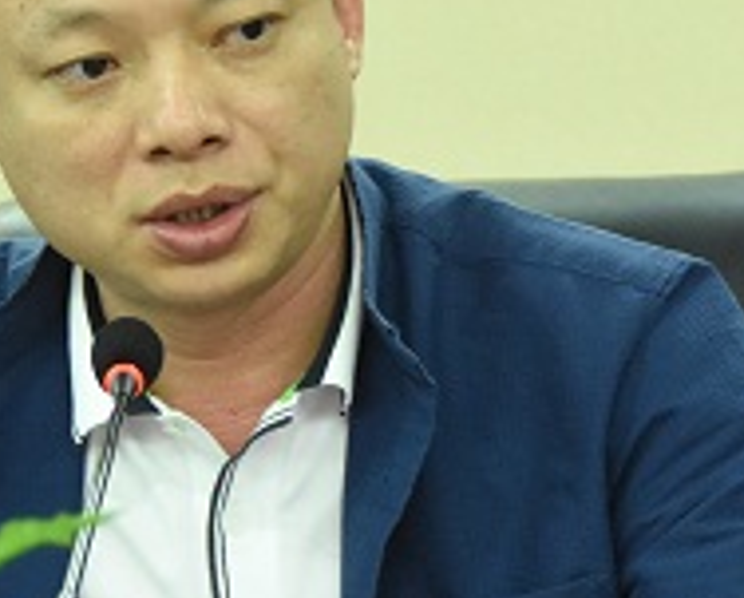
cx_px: 356
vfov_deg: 4.2
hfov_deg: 5.3
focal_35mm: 366
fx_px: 8072
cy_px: 281
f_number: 5
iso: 3200
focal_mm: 70
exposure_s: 1/40
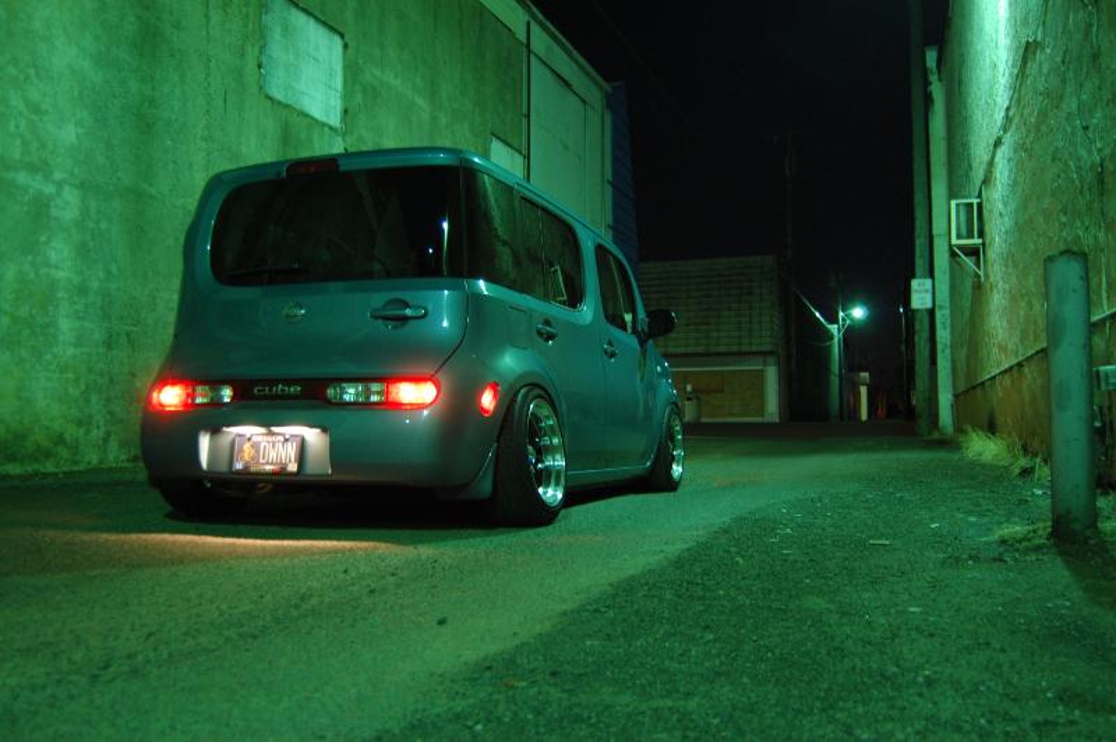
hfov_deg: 62.0
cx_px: 558
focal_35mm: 30
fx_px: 929
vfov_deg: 43.5
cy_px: 371
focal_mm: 20
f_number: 3.8
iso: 800
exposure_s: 1/2.5
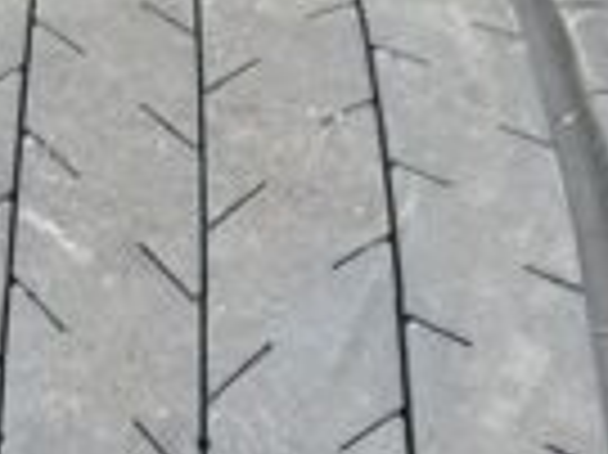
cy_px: 501
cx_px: 77
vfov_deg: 17.2
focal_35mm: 83
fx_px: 1457
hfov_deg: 23.1
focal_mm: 5.7
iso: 50
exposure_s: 1/317
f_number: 1.5
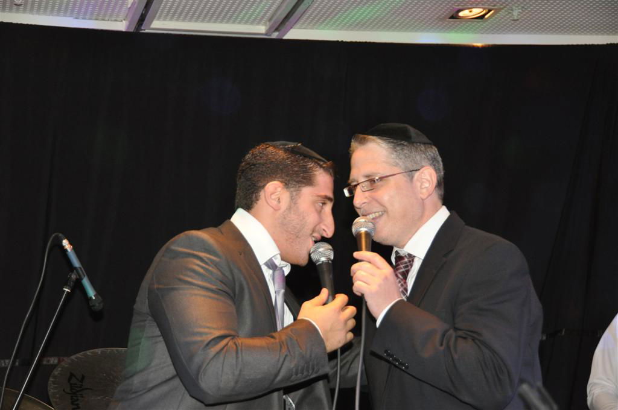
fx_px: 1440
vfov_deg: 16.2
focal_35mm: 84
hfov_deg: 24.2
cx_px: 309
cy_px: 205
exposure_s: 1/60
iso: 800
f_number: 4.8
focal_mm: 56
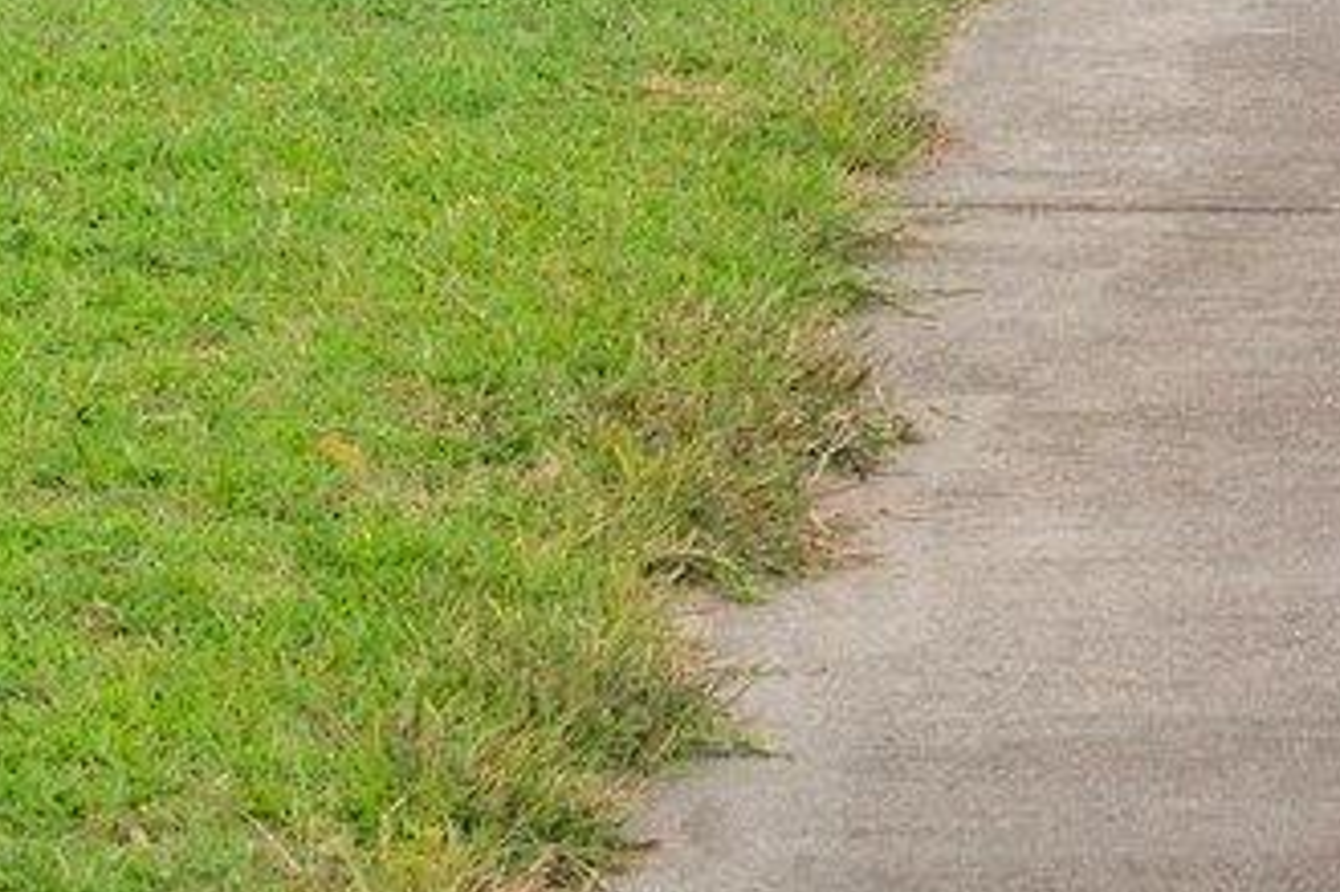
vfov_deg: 6.0
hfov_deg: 9.3
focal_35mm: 218
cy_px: -1242
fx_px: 8110
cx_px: 1731
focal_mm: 35
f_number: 8
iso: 320
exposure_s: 1/80
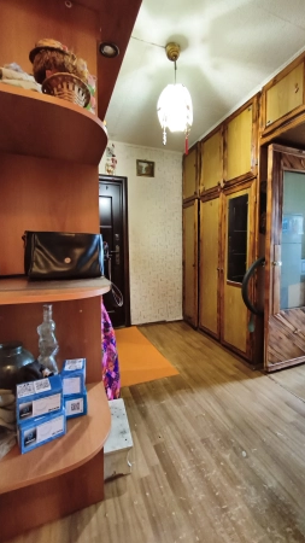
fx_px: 245
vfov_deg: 95.9
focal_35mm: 17
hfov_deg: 63.7
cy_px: 268
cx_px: 171
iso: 1250
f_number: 2.2
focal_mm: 1.91
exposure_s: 1/20
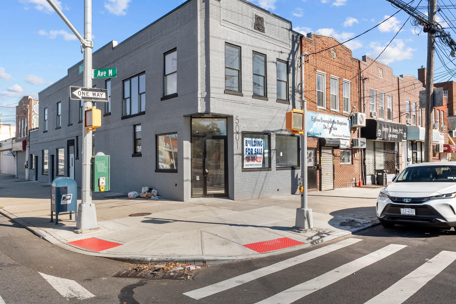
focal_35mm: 25
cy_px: 155
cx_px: 232
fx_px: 317
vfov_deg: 51.3
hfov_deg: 71.5
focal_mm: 14
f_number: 10
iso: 125
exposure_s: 1/160
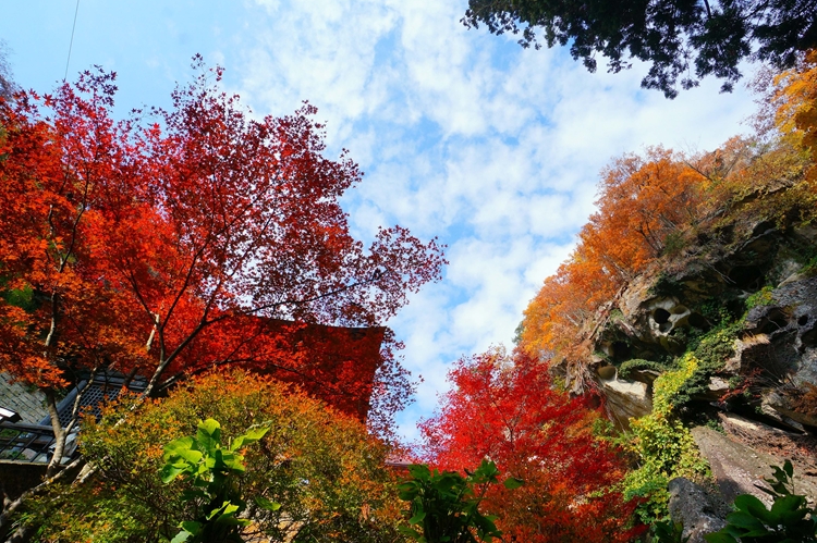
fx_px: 363
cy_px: 277
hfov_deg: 96.8
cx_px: 418
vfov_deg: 73.7
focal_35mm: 16
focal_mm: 10
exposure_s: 1/400
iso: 400
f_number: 11
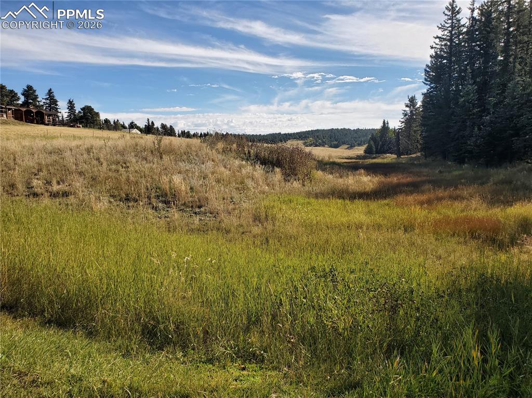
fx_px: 399
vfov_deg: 53.0
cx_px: 266
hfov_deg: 67.3
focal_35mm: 26
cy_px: 199
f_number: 2.4
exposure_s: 1/1565
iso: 50
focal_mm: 4.3
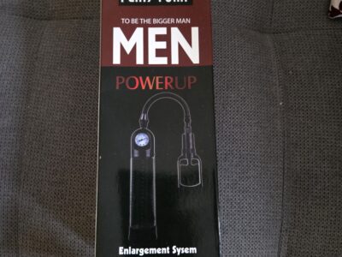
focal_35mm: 23
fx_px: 227
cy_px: 128
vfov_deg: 58.9
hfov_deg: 73.9
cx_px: 171
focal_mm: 5.4
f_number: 1.8
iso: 2500
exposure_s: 1/16.7
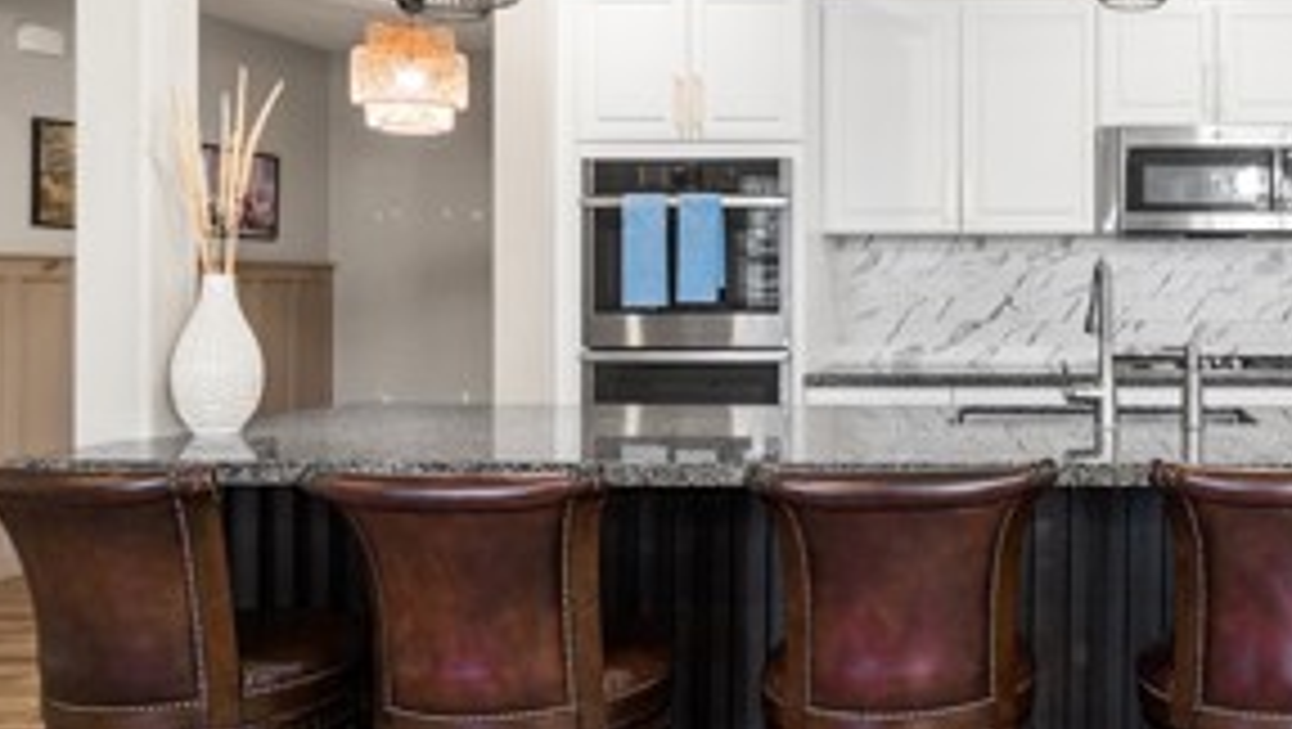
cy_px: 252
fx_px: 1200
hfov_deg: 51.5
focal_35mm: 35
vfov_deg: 33.5
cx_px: 1103
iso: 320
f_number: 8
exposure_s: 1/4
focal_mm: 10
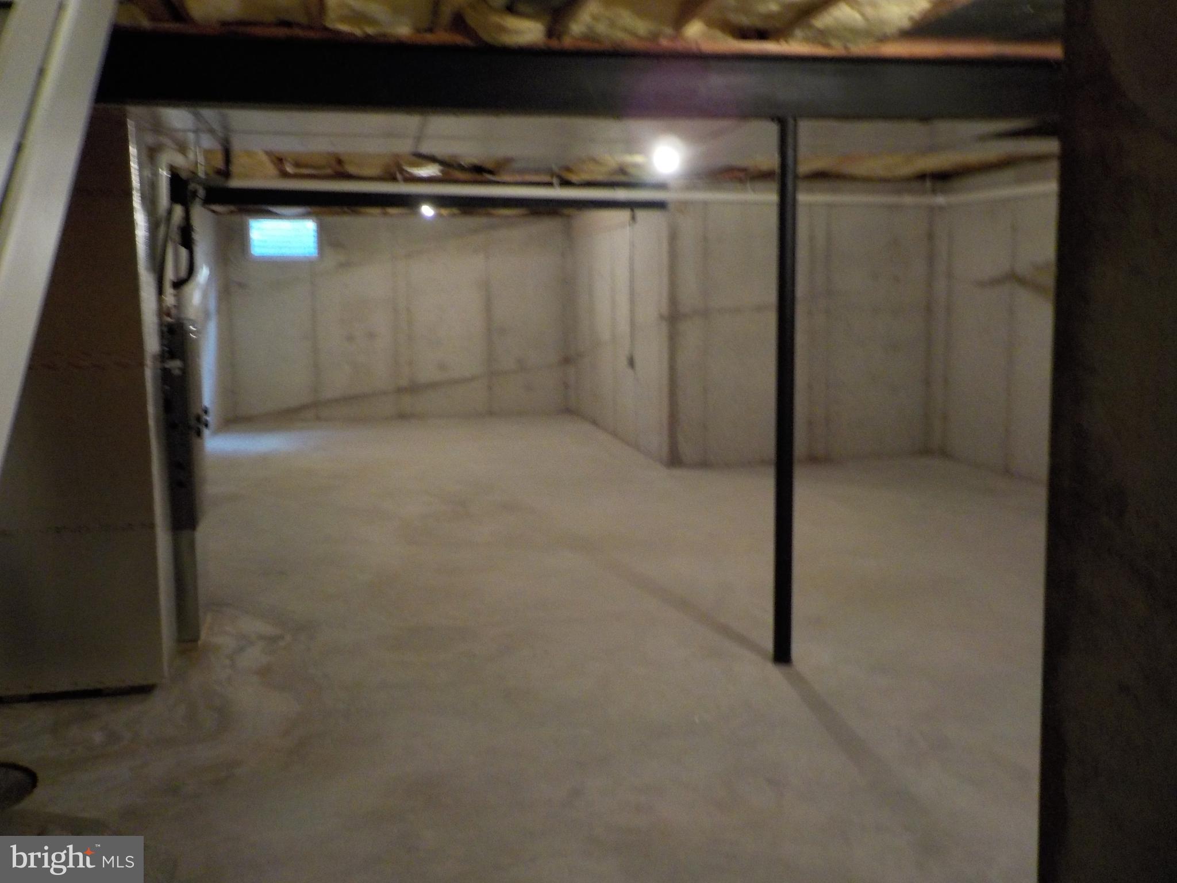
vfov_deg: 46.8
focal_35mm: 30
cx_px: 588
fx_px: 1020
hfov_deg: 60.0
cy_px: 442
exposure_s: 1/15
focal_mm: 4.1
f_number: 3.3
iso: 400
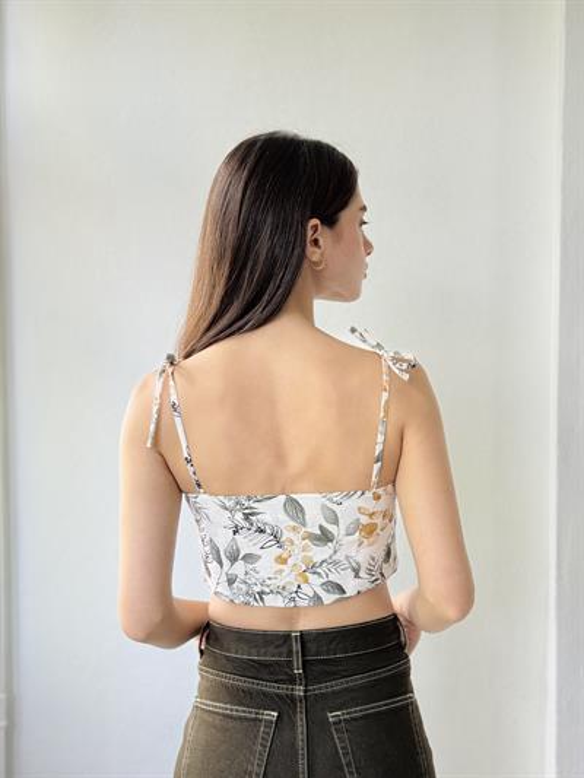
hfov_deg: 30.3
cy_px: 389
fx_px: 1079
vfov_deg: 39.6
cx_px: 292
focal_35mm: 48
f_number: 1.78
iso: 64
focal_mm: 6.76
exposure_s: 1/190
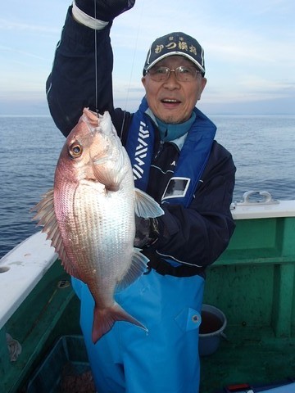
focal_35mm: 28
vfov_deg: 63.4
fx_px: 318
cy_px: 196
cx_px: 148
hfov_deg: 49.7
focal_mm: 5
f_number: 3.9
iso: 100
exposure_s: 1/100
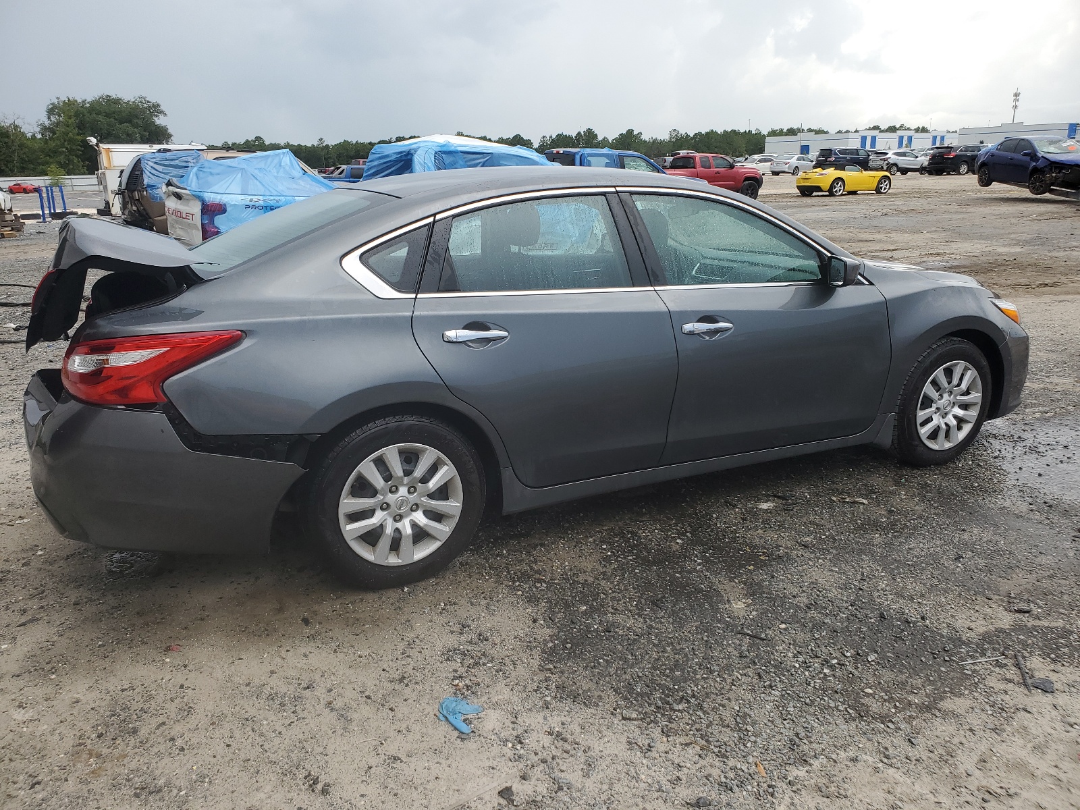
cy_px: 405
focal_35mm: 26
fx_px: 811
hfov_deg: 67.3
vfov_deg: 53.1
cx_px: 540
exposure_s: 1/500
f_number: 1.5
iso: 50
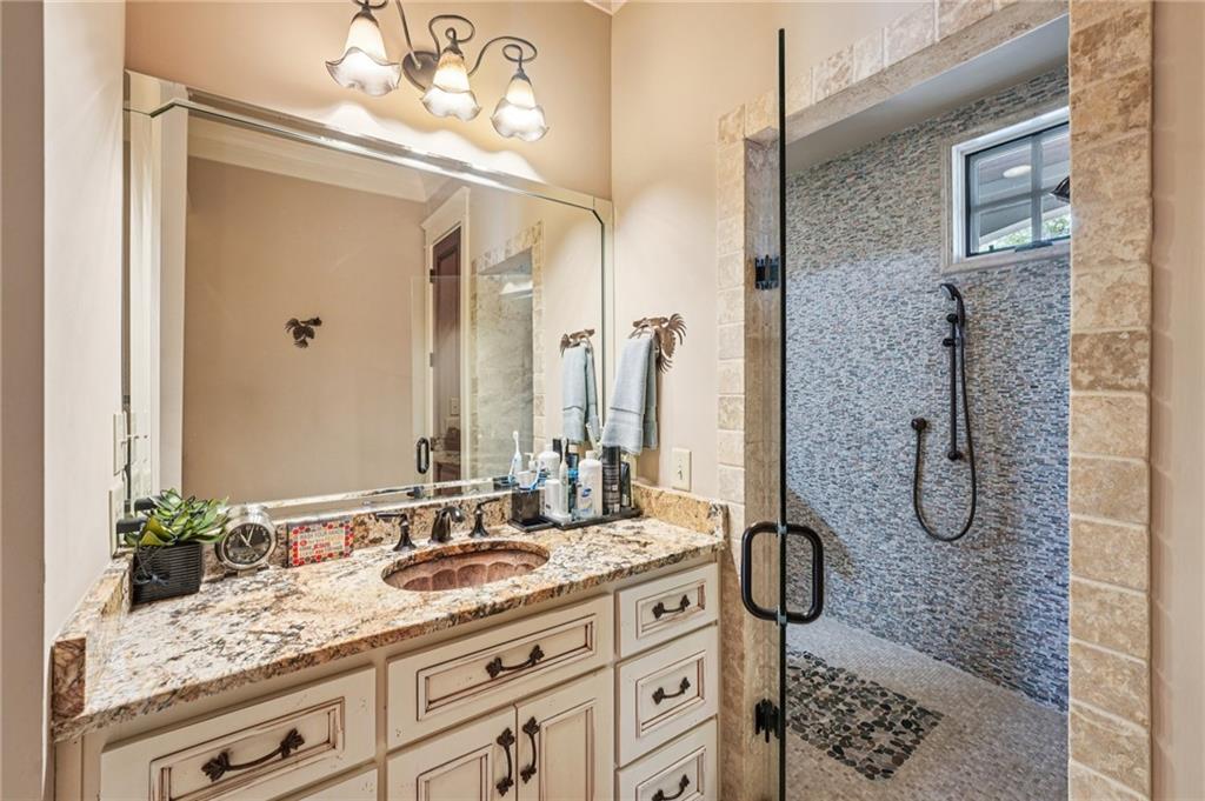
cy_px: 400
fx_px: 468
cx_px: 602
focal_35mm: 14
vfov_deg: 81.1
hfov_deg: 104.3
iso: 320
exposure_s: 1/6
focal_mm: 14
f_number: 8
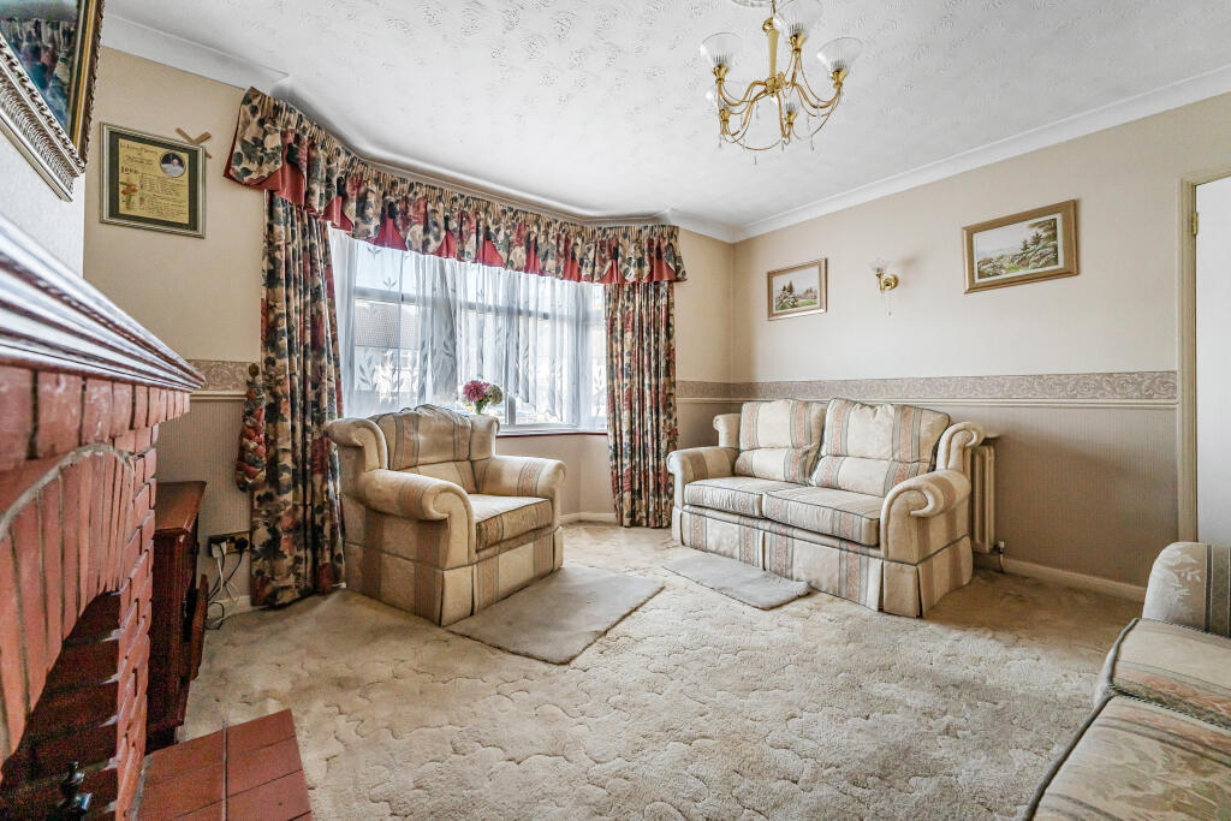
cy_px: 410
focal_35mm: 14
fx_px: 479
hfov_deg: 104.2
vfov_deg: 81.2
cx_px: 616
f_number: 7.1
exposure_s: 1/80
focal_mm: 14
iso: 320
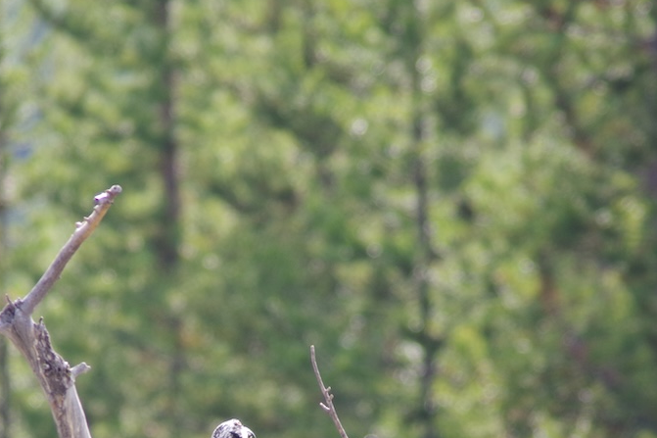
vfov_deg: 1.6
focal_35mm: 856
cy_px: 410
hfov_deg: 2.4
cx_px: 205
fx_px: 15617
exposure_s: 1/250
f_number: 6.7
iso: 400
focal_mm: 266
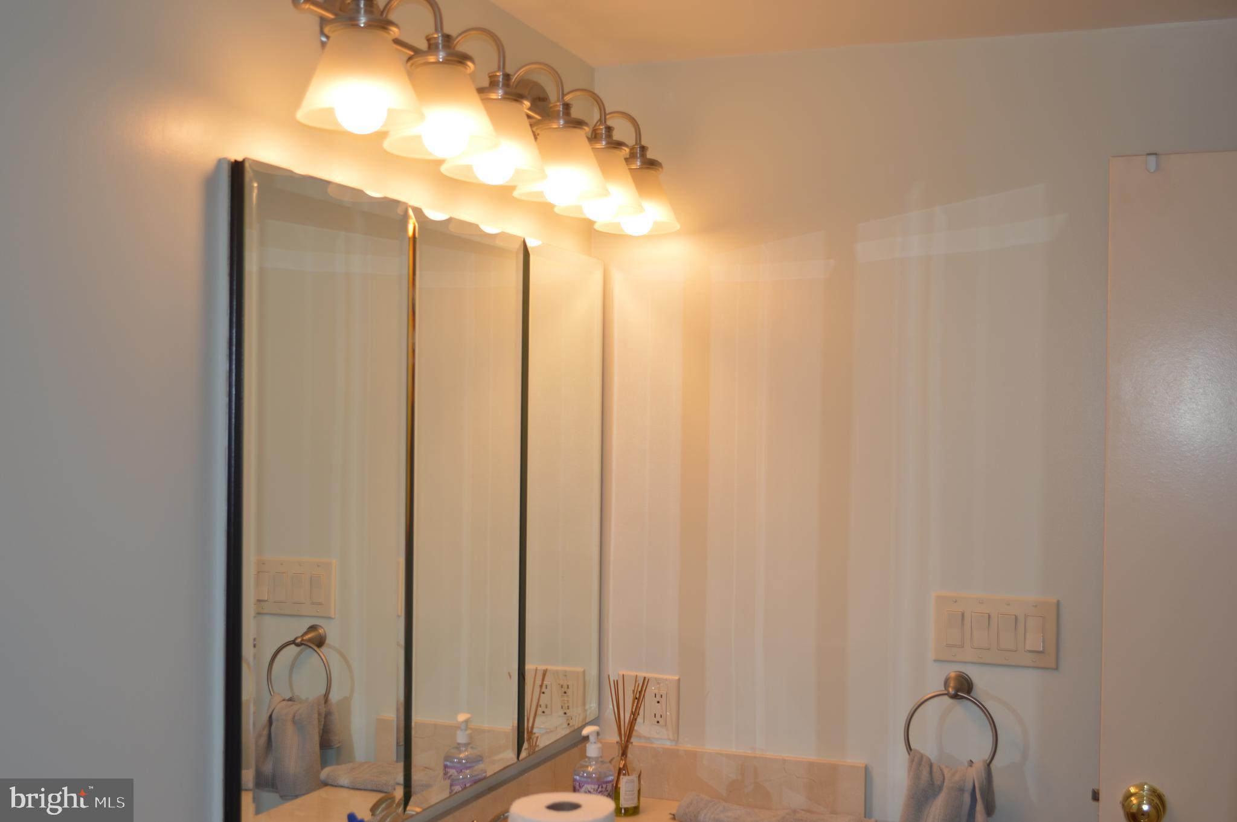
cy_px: 411
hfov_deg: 49.6
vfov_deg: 34.1
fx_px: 1339
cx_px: 618
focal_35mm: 39
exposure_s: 1/160
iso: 100
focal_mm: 26
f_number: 4.2
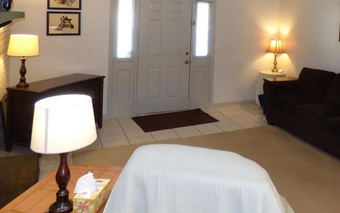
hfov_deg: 53.9
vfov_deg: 34.5
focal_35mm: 35
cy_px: 25
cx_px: 233
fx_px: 324
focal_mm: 3.58
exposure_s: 1/60
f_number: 2.8
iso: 640
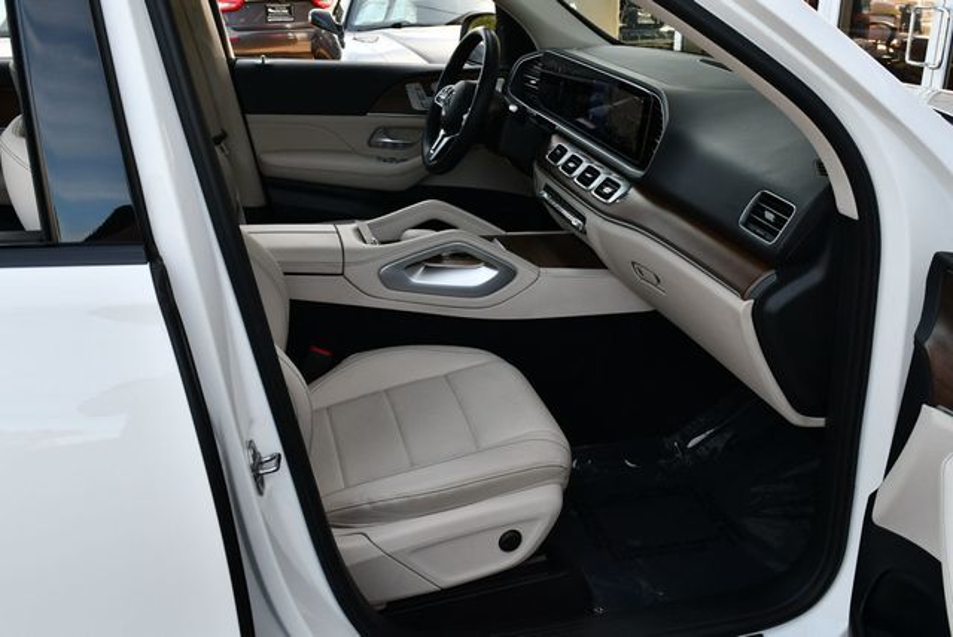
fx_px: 954
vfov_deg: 36.9
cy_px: 318
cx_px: 476
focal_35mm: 36
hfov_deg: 53.1
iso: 200
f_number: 5.6
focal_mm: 18
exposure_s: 1/250
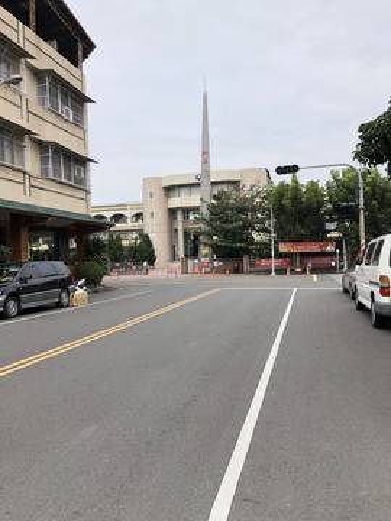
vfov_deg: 63.4
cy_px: 260
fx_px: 422
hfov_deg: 49.7
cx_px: 196
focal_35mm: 28
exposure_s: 1/695
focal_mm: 3.99
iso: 20
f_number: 1.8
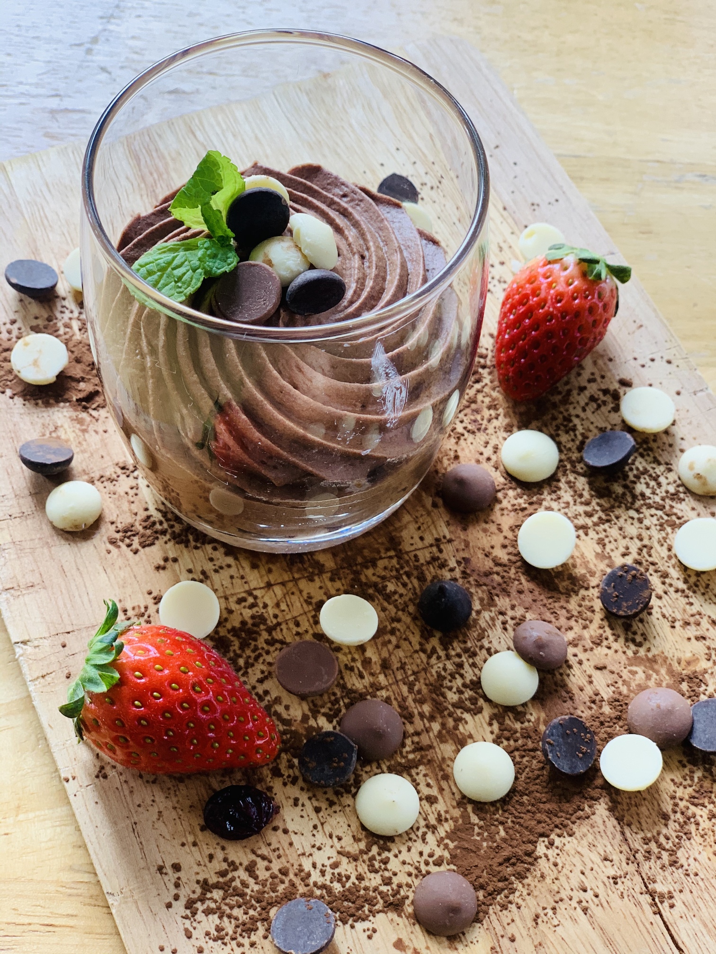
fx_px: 1434
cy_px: 477
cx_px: 358
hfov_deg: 28.0
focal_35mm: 52
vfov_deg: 36.8
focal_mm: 6
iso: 80
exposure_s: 1/122
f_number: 2.4
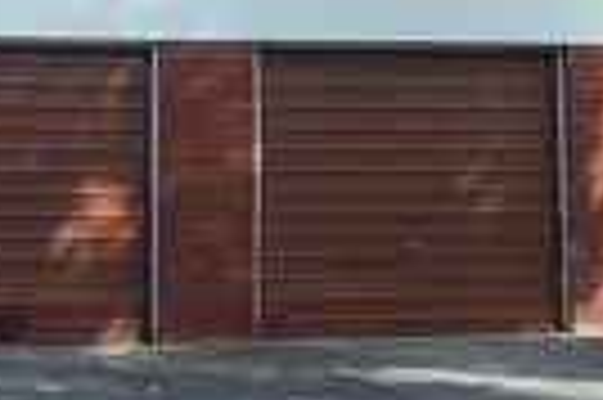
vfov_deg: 11.1
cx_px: -130
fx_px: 1991
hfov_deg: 16.5
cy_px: -164
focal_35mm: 119
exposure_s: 1/125
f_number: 5.6
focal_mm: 5.6
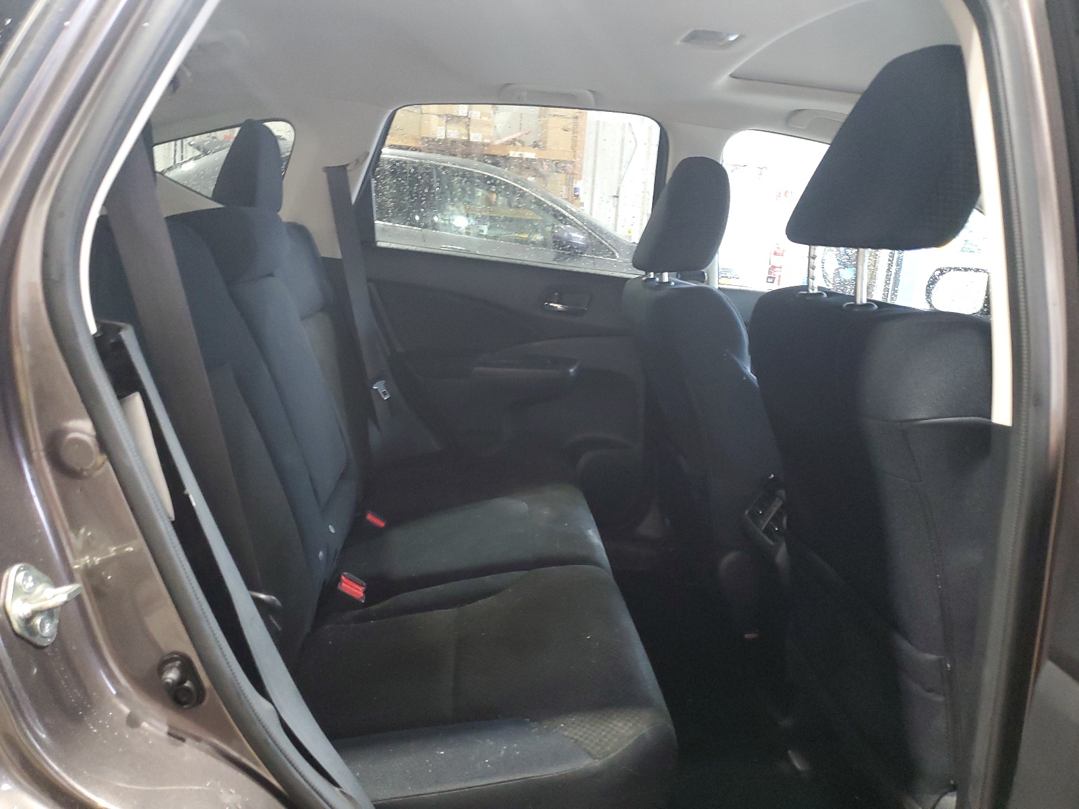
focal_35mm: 26
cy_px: 404
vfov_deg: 53.1
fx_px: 810
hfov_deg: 67.3
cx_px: 540
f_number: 1.5
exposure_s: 1/24
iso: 296
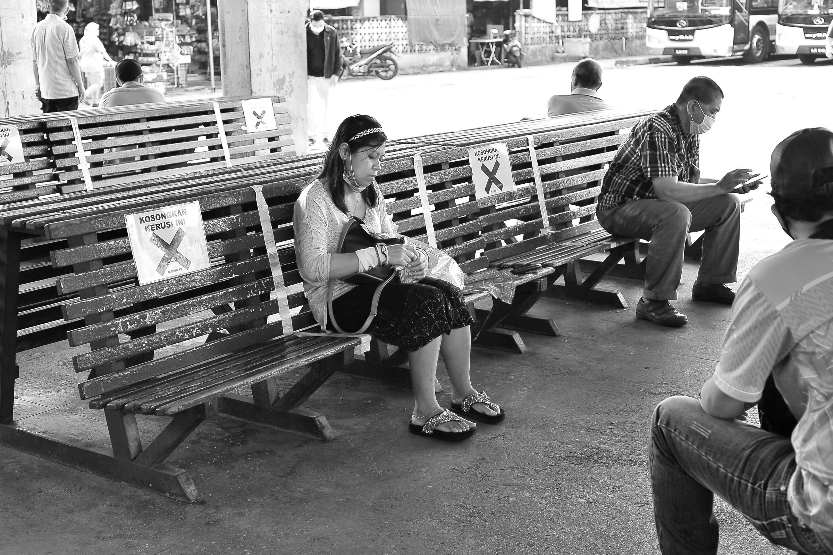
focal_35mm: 50
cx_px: 416
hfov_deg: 39.6
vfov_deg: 27.0
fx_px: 1156
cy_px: 278
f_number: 6.7
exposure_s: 1/45
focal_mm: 50
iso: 200
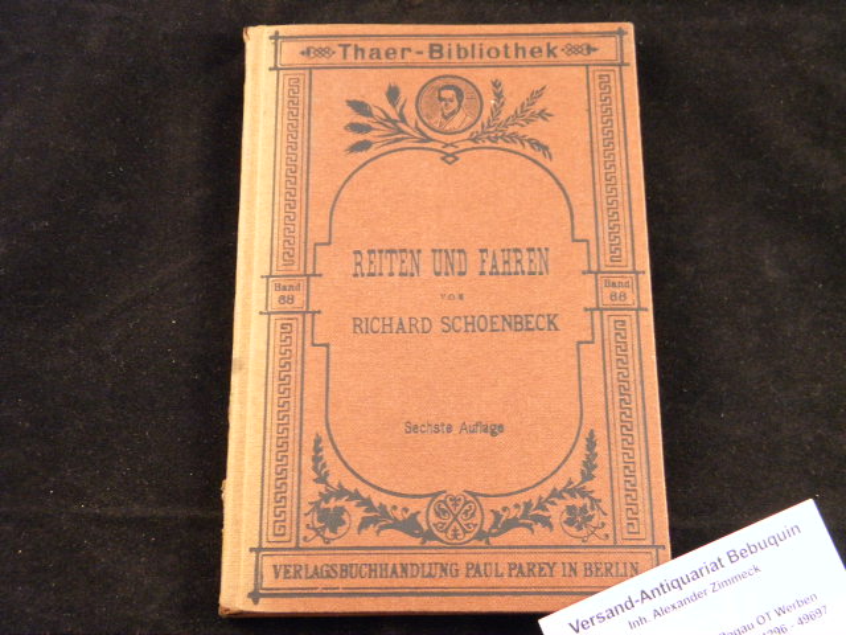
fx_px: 1222
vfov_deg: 29.1
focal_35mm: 50
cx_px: 423
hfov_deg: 38.2
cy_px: 318
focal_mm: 9.1
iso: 400
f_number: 4
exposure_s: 1/25
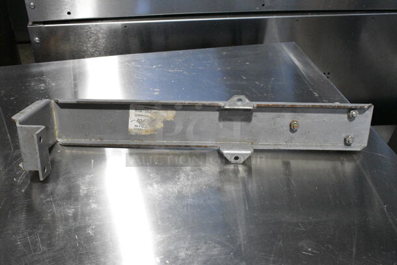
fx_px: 397
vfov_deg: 37.0
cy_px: 132
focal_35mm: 36
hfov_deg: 53.1
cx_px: 198
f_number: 11
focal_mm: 24
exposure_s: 1/320
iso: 6400
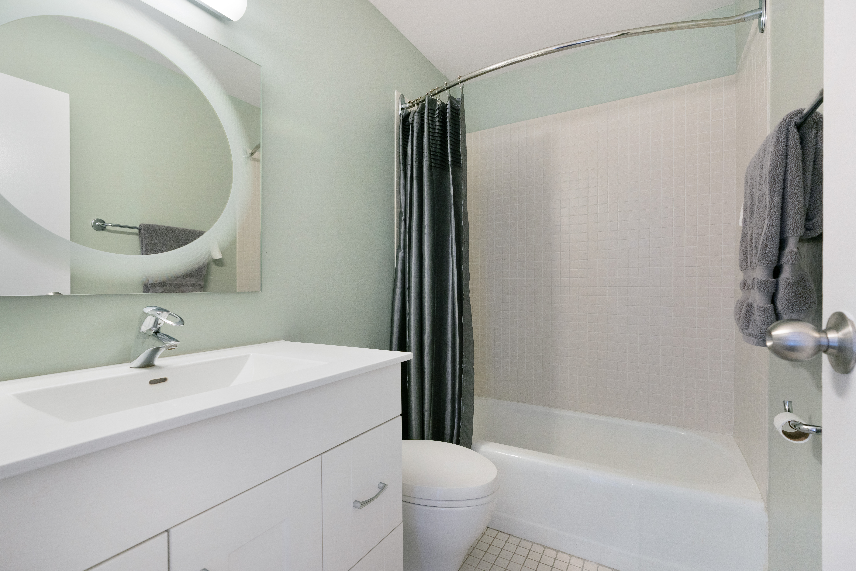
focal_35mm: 16
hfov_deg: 96.7
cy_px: 286
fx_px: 380
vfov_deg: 73.8
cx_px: 428
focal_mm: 16
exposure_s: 1/3
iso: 320
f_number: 7.1
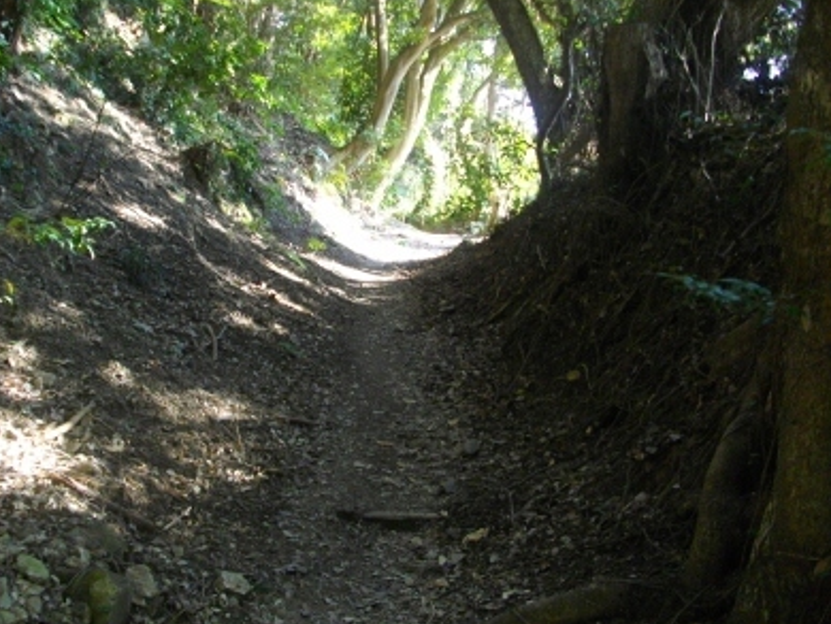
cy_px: 267
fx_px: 985
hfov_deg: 45.7
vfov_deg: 35.1
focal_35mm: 41
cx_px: 390
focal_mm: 5.7
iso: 319
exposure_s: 1/100
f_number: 2.9
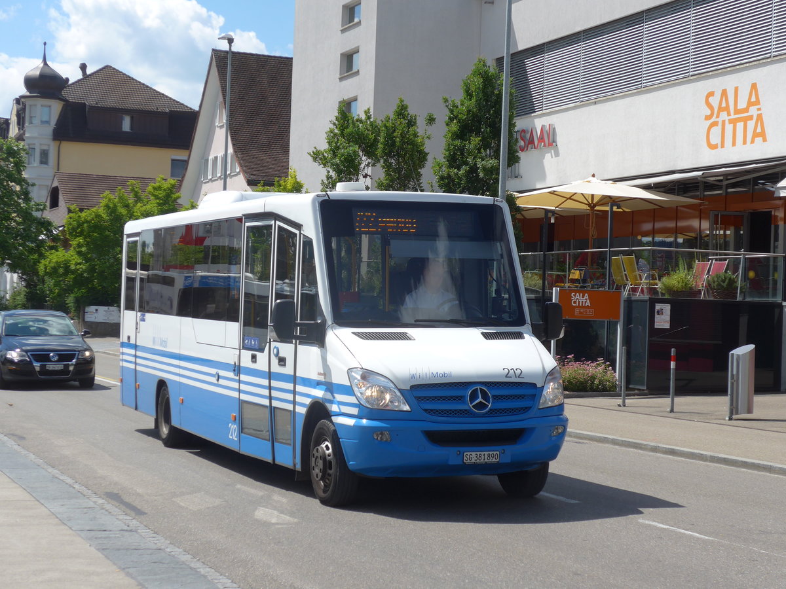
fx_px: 1499
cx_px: 393
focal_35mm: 66
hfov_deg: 29.4
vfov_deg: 22.3
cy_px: 294
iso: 80
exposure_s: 1/800
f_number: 3.9
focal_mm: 13.4
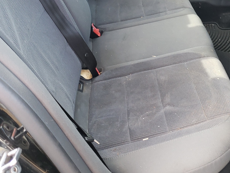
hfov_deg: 37.7
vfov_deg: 28.5
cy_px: 34
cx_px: 157
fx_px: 332
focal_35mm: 50
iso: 79
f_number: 1.5
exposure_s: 1/60.2
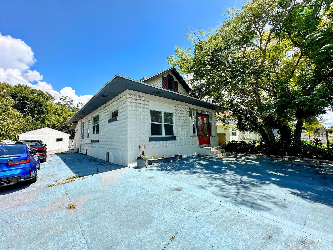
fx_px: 135
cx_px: 166
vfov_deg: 85.7
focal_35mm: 14
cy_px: 125
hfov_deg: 102.1
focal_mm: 2.22
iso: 40
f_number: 2.2
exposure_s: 1/932
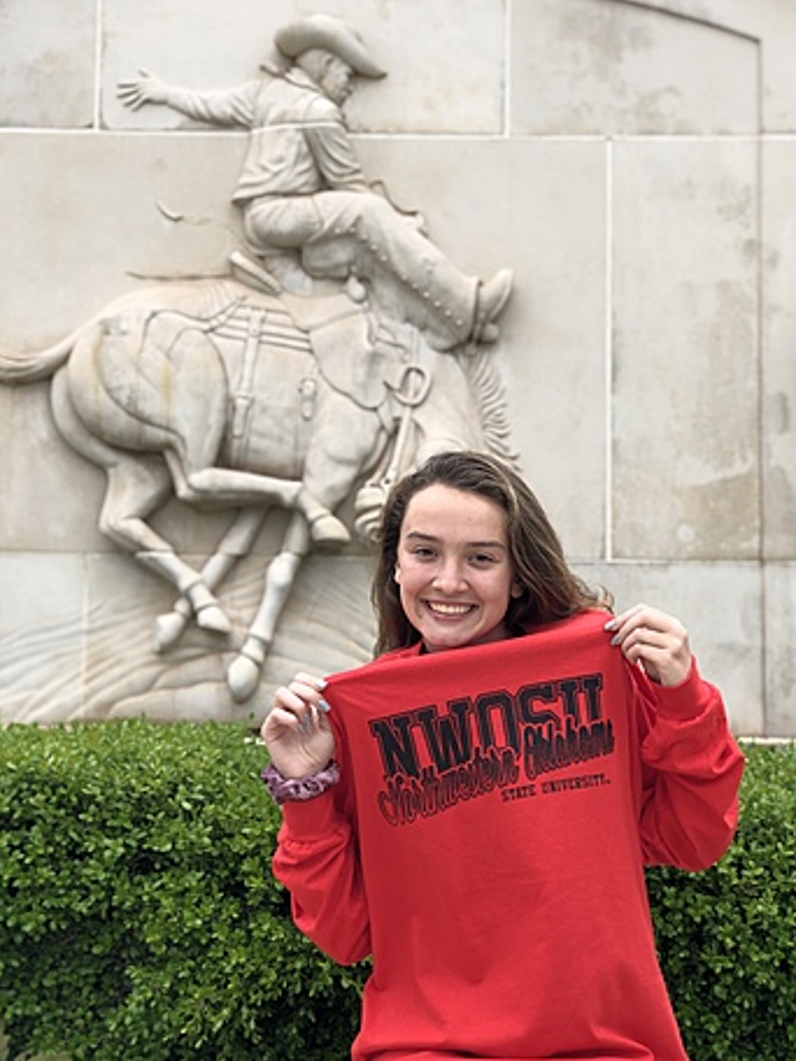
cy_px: 542
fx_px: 1840
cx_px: 417
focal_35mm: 60
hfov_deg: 24.4
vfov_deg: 32.2
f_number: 2.8
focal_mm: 6.6
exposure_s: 1/237
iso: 20
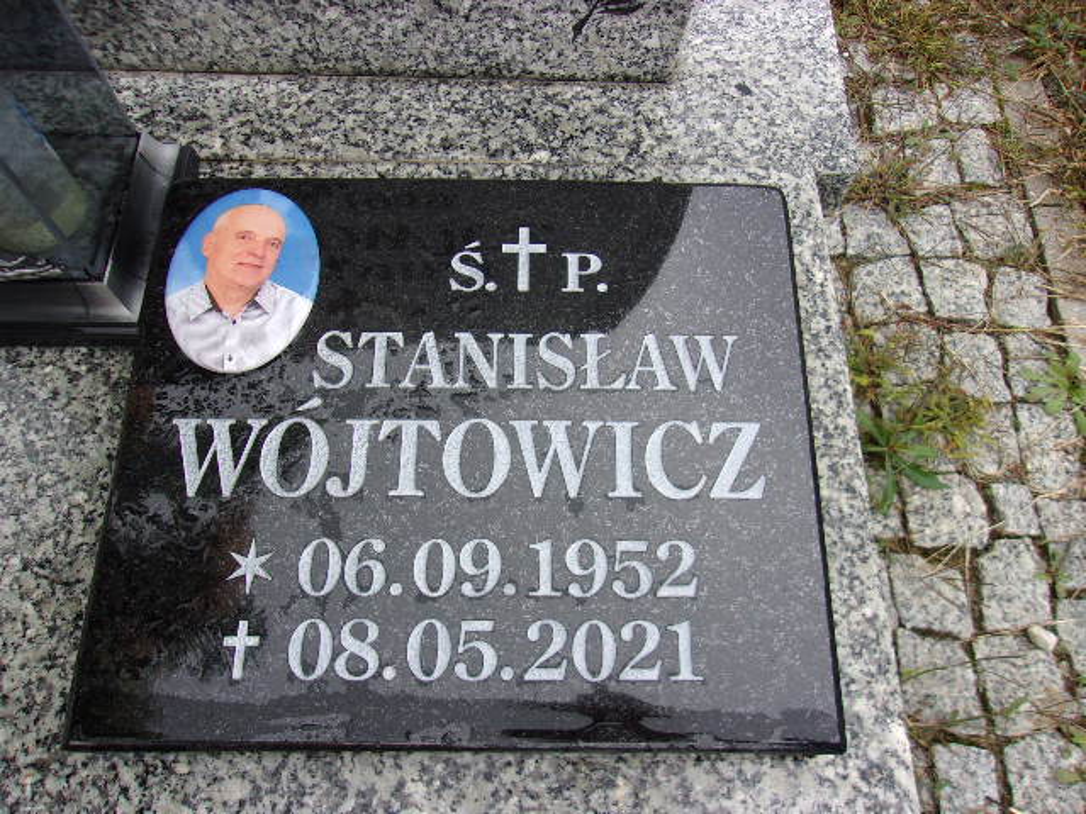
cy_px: 407
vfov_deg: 51.4
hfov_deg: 65.3
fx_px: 847
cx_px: 543
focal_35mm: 27
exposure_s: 1/300
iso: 80
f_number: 3
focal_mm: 4.9
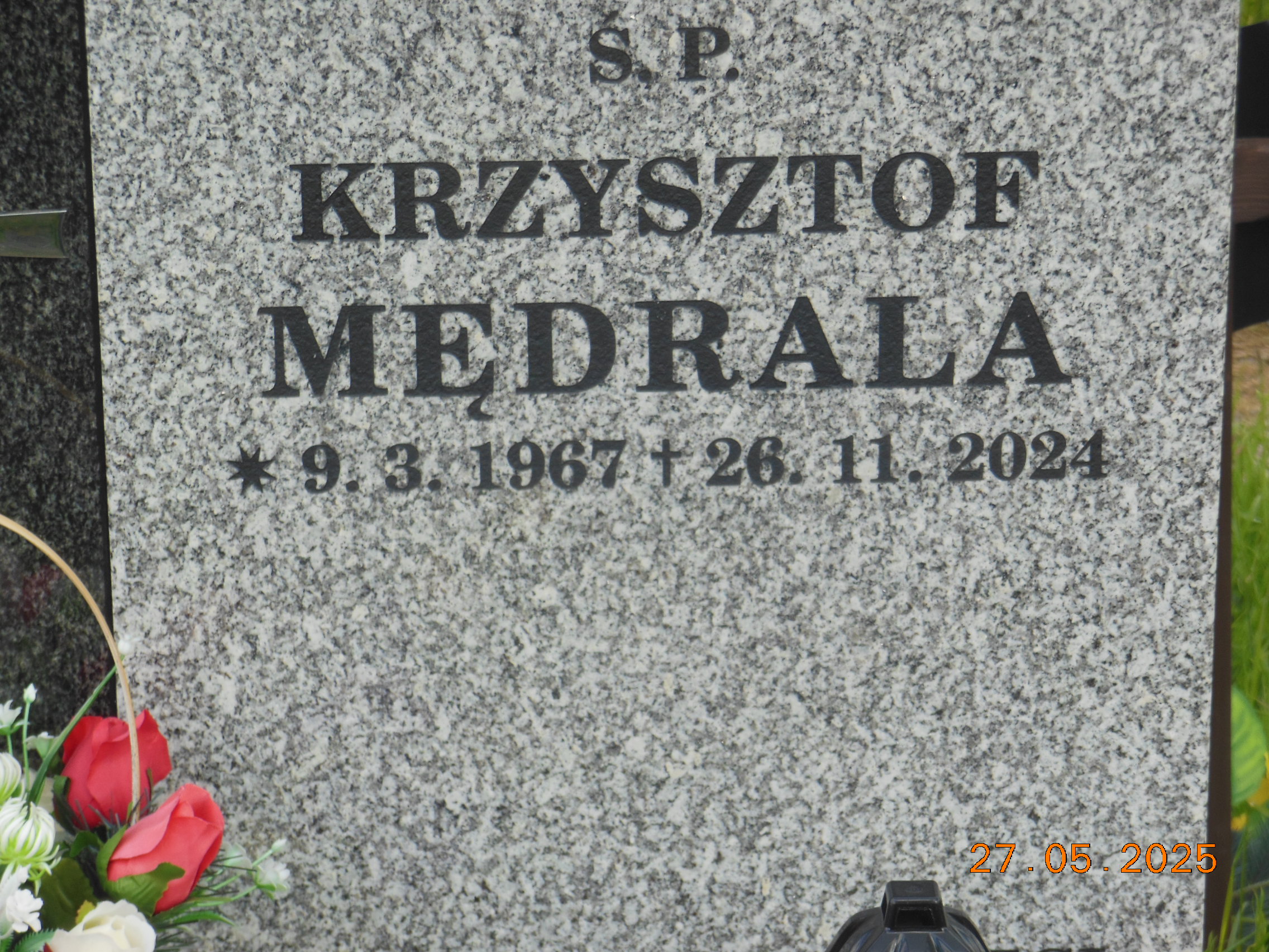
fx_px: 4656
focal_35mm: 127
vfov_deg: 11.7
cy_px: 476
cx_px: 634
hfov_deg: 15.5
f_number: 5
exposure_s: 1/250
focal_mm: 22.6
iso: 125
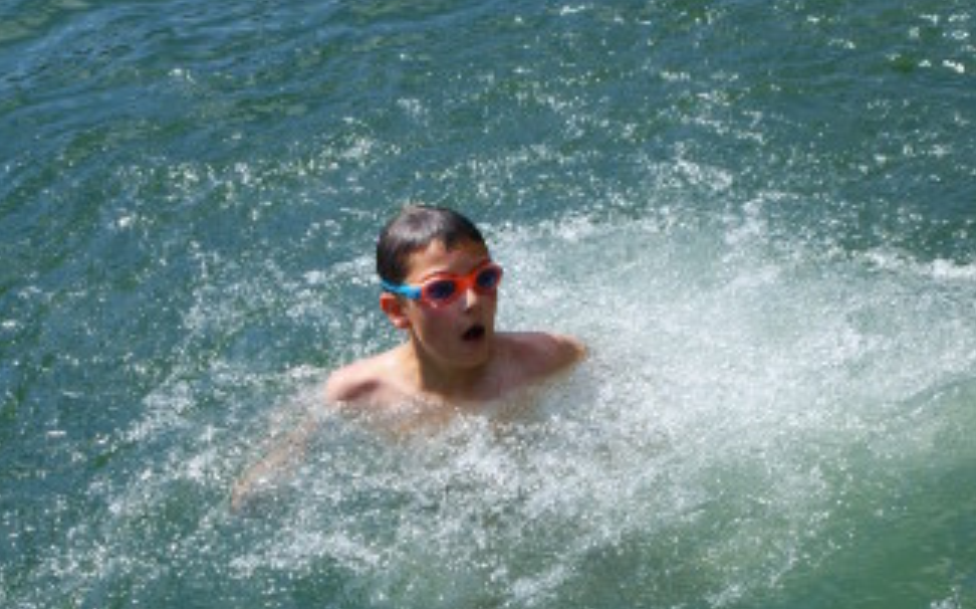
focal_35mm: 151
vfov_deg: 8.7
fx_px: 4014
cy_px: 383
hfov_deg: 13.9
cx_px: 488
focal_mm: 50
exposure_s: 1/200
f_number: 9
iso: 100
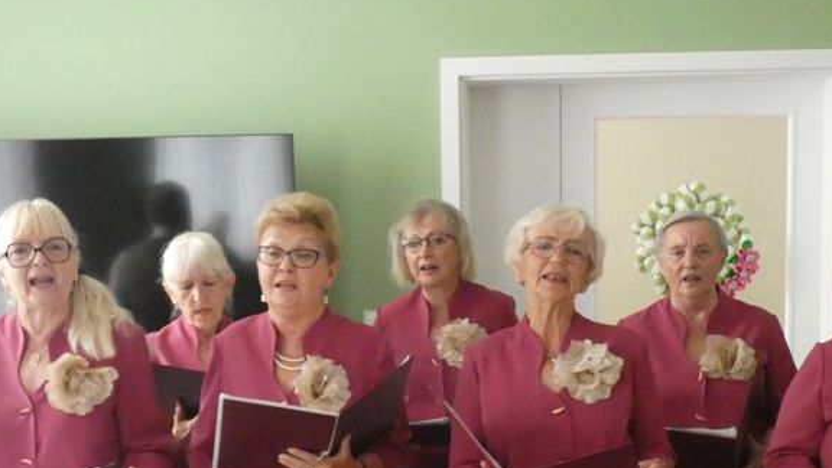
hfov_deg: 34.9
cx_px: 432
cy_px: 384
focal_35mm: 60
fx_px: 1324
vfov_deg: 19.8
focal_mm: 5.5
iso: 1600
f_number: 3.3
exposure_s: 1/80
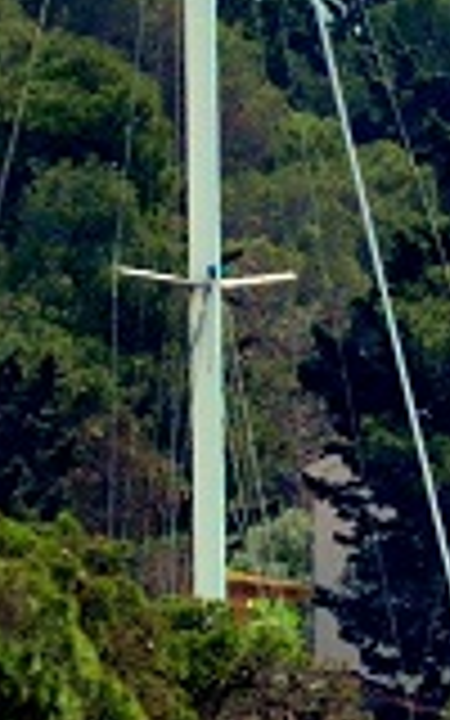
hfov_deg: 0.6
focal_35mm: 2094
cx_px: 871
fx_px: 41089
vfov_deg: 1.0
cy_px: 700
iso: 2000
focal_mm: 220
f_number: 5.3
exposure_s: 1/8000
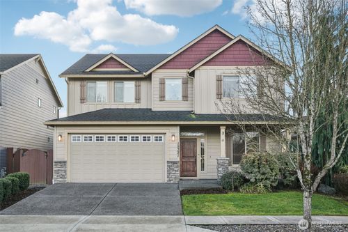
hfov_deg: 54.5
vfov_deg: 37.8
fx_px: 338
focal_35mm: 35
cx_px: 174
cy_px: 116
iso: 400
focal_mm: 35
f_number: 8
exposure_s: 1/60
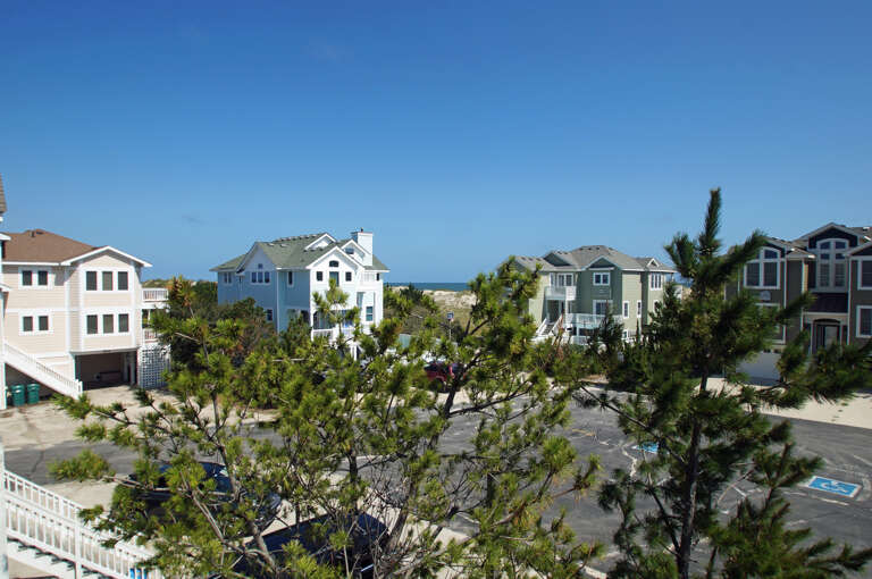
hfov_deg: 85.5
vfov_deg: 63.1
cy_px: 290
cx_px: 436
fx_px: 472
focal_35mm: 20
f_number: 8
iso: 100
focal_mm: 13
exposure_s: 1/400
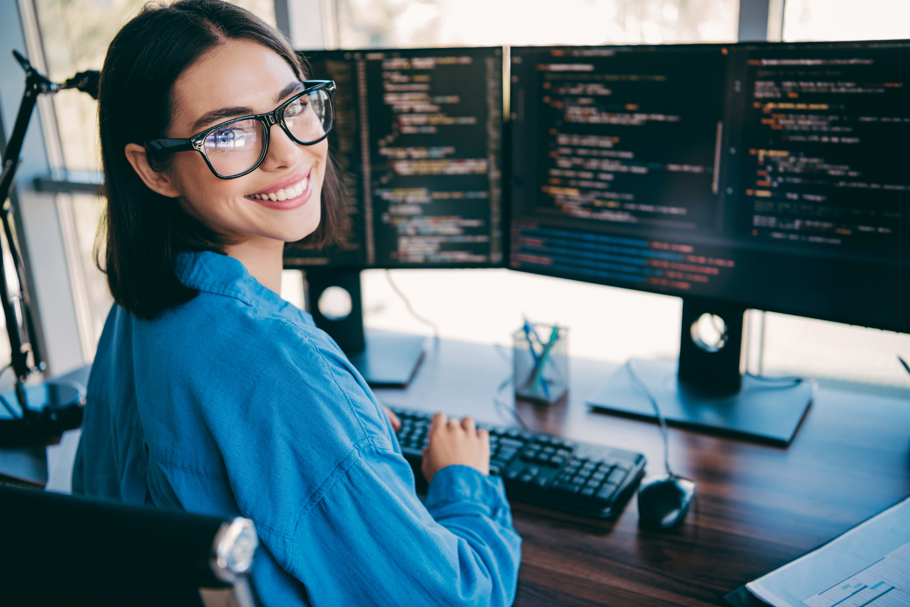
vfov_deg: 35.1
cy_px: 304
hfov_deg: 50.7
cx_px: 455
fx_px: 960
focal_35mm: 38
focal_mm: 38
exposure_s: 1/125
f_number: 2.8
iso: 640
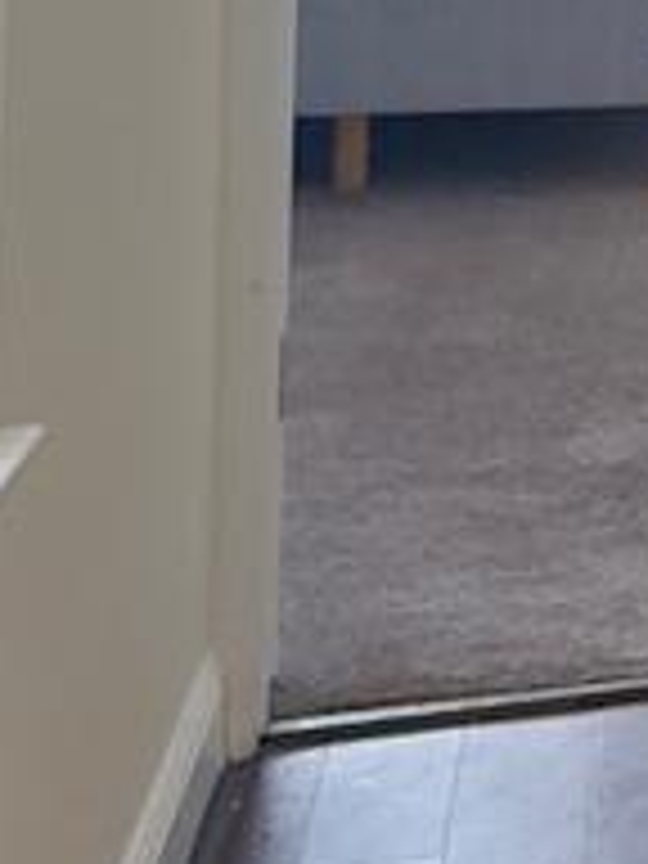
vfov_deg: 16.3
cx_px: 1863
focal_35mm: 112
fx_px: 2795
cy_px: -369
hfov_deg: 10.2
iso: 250
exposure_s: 1/120
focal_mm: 2.22
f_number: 2.2
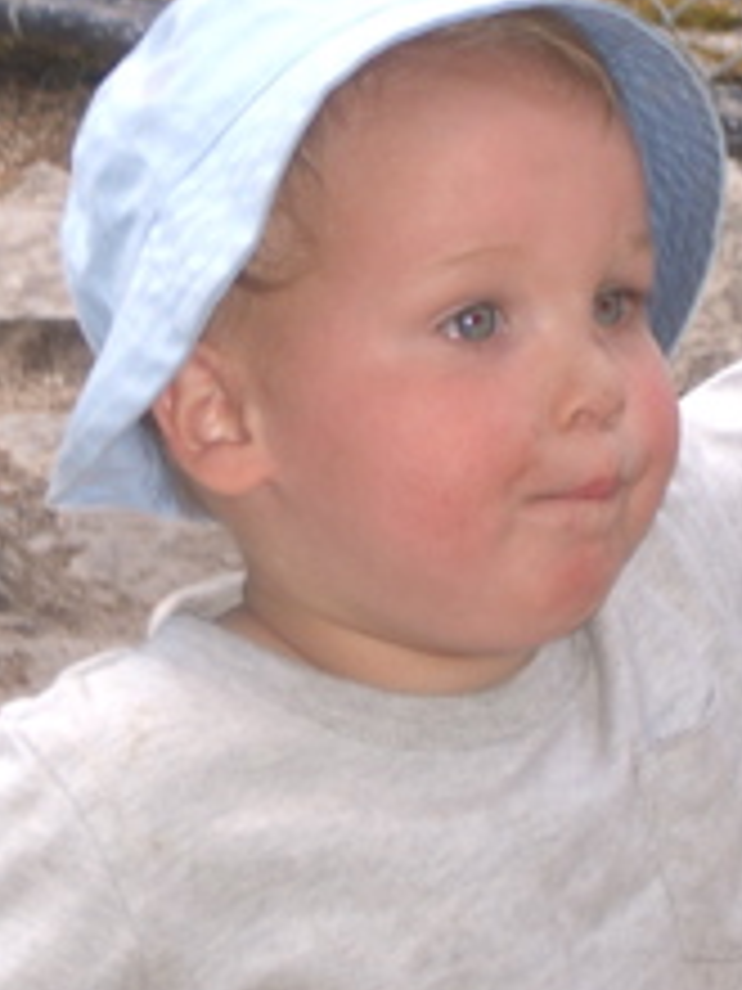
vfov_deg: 9.7
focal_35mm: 203
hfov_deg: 7.3
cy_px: 292
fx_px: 5802
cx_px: 139
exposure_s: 1/100
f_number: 4.8
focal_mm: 17.4
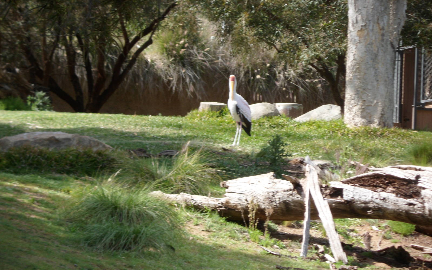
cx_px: 216
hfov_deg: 7.3
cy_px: 118
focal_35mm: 287
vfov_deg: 4.6
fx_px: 3378
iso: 80
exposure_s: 1/125
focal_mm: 46.8
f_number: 5.9
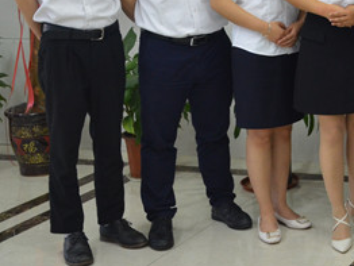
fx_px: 884
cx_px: 485
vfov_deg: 16.4
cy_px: -50
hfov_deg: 20.3
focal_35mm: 86
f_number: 3.8
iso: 800
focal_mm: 21
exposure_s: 1/40
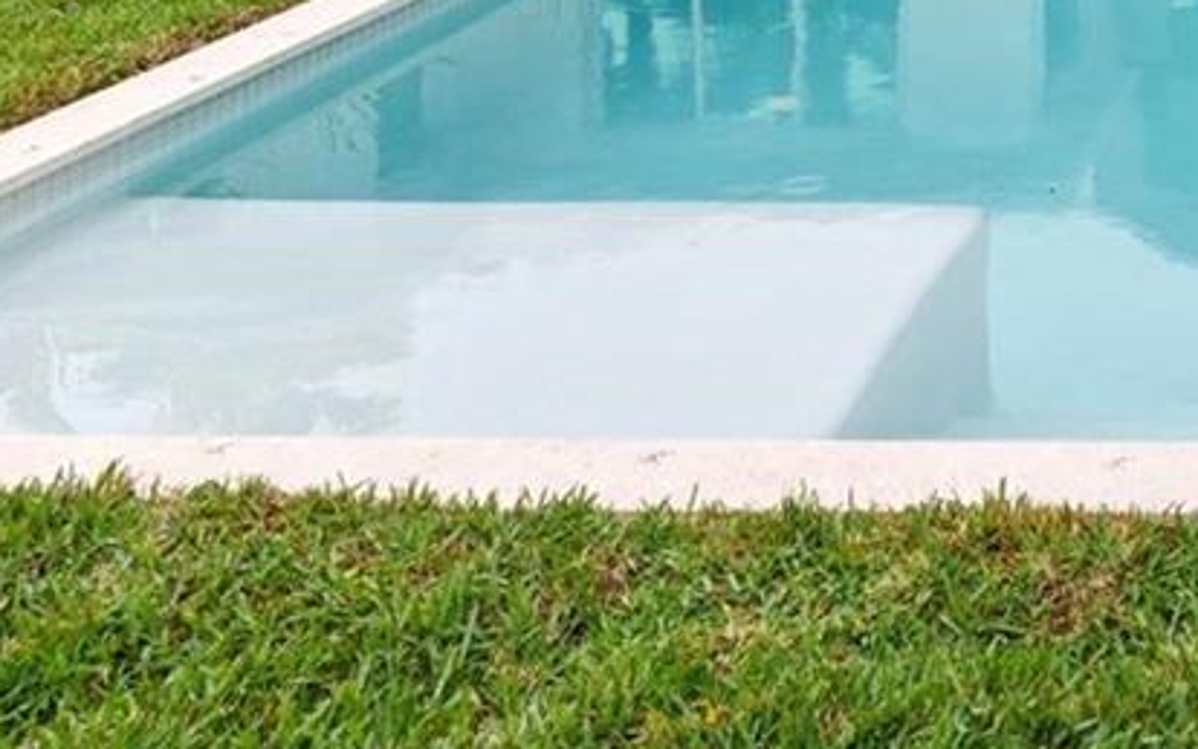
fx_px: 2057
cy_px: -573
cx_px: 1421
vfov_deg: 17.2
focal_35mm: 63
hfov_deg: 28.4
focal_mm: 16
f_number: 9
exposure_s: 1/160
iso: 200
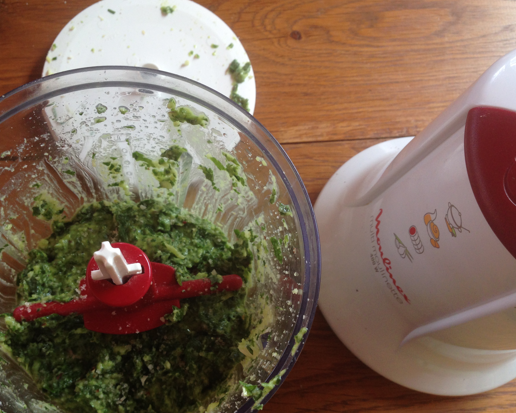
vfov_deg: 38.2
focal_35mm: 39
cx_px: 210
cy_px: 221
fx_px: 596
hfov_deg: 46.6
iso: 64
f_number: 2.4
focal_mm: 4.12
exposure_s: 1/60
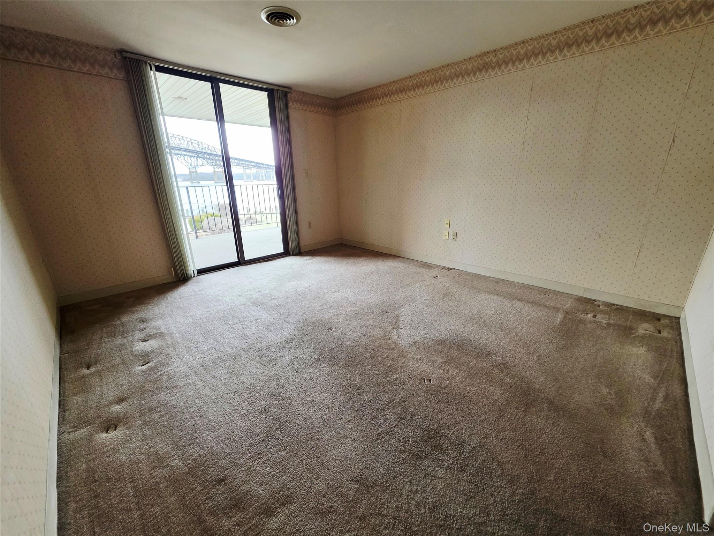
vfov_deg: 89.9
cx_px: 357
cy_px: 268
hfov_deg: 106.2
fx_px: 268
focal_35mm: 13
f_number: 1.9
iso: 250
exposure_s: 1/120
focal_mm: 2.2
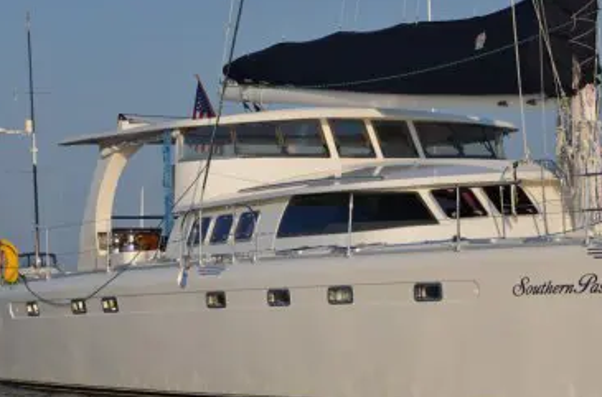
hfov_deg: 14.3
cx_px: 358
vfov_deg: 9.5
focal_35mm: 144
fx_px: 2401
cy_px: 215
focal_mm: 70
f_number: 8
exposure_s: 1/250
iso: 180
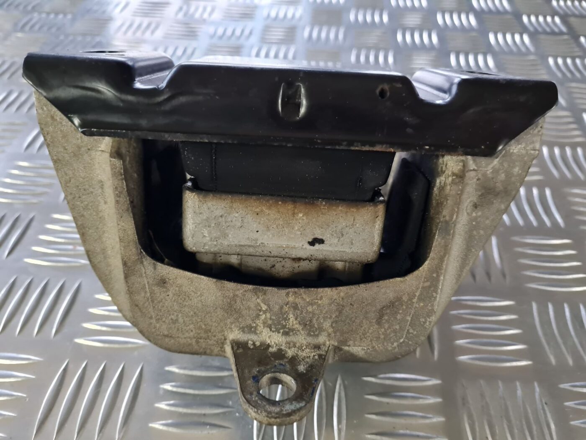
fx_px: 440
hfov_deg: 67.3
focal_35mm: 26
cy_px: 220
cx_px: 293
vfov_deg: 53.1
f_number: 1.8
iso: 640
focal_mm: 5.4
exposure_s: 1/25
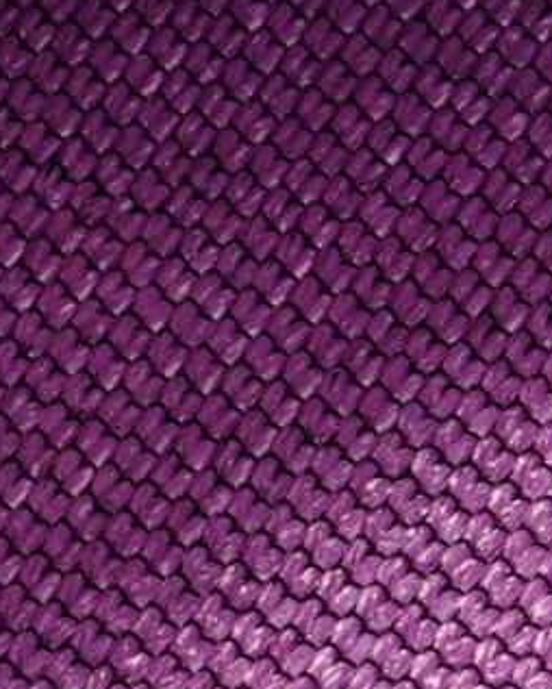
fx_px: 14245
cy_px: -317
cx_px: -153
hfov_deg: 2.2
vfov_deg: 2.8
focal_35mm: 698
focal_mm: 105
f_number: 13
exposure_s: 1/60
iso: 200
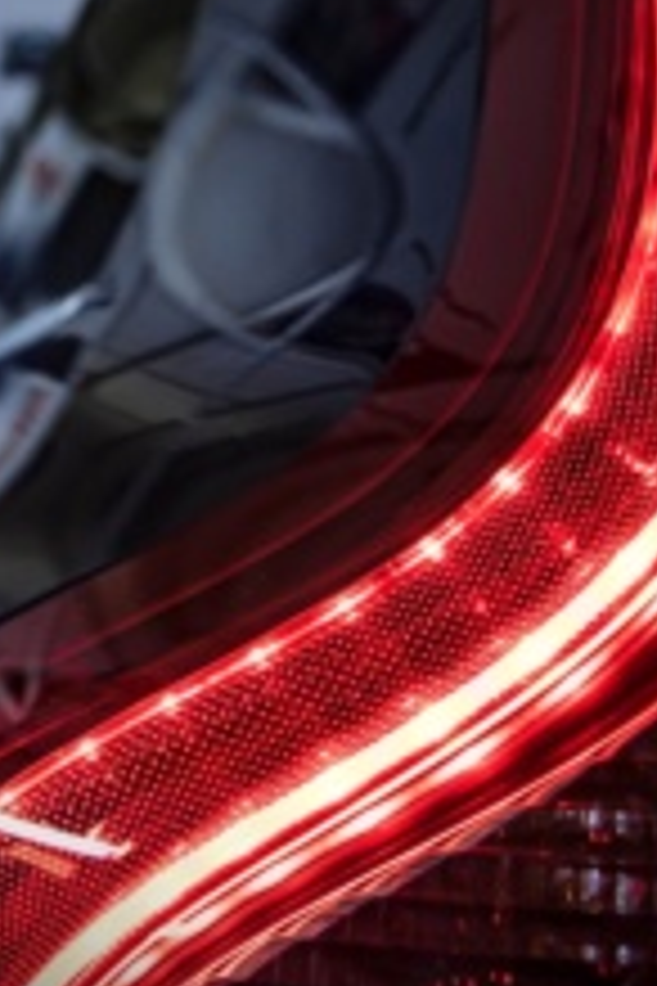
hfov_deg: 14.8
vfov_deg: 22.8
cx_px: -158
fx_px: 2436
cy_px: 335
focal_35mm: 89
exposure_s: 1/100
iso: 400
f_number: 5
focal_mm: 26
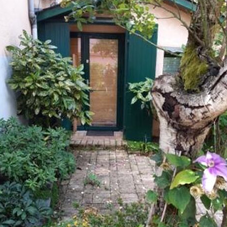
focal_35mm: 32
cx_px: 116
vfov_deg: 51.1
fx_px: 237
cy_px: 110
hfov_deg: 51.1
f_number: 1.7
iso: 40
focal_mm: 3.92
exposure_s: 1/122
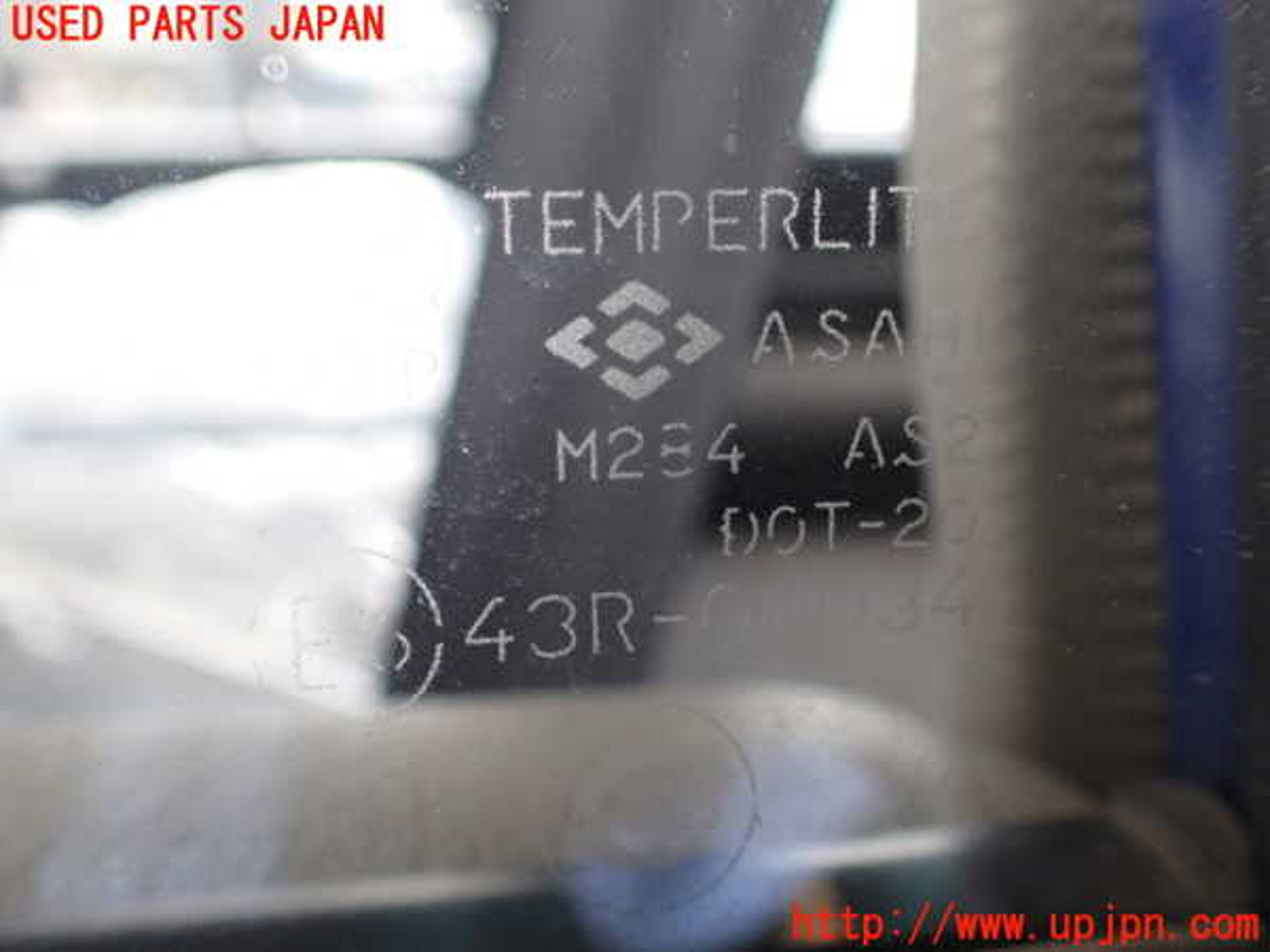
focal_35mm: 30
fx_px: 1101
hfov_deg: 60.0
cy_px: 476
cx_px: 635
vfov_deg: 46.8
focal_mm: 5.4
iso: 250
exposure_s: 1/125
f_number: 2.3
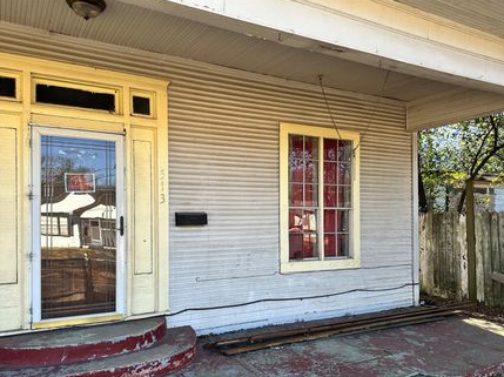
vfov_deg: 49.5
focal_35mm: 28
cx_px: 221
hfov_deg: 63.3
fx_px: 407
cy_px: 217
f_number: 1.78
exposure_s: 1/680
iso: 80
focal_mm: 6.86
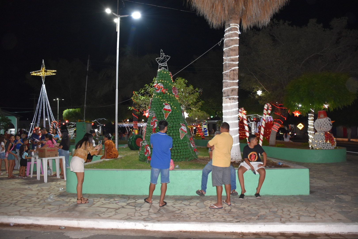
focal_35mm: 27
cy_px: 120
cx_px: 179
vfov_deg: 47.9
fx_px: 268
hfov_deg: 67.4
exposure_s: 1/60
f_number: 3.5
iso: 1100
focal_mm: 18
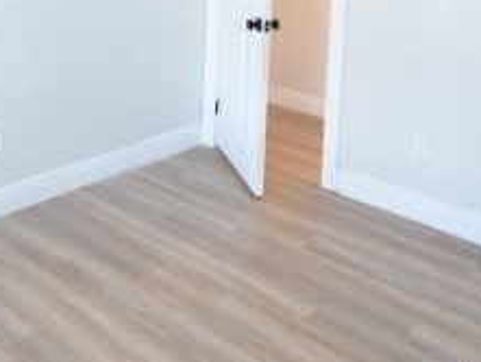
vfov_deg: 27.6
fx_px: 653
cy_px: -59
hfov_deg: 39.9
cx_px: 161
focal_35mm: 47
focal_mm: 10
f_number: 3.5
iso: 800
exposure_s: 1/30
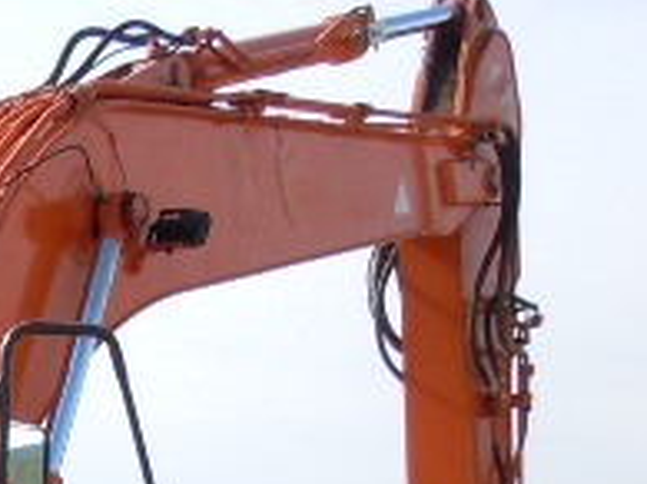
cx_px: -401
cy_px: 835
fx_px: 2298
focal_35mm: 123
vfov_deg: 11.3
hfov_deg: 14.6
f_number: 3.5
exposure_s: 1/640
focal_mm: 5.4
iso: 100
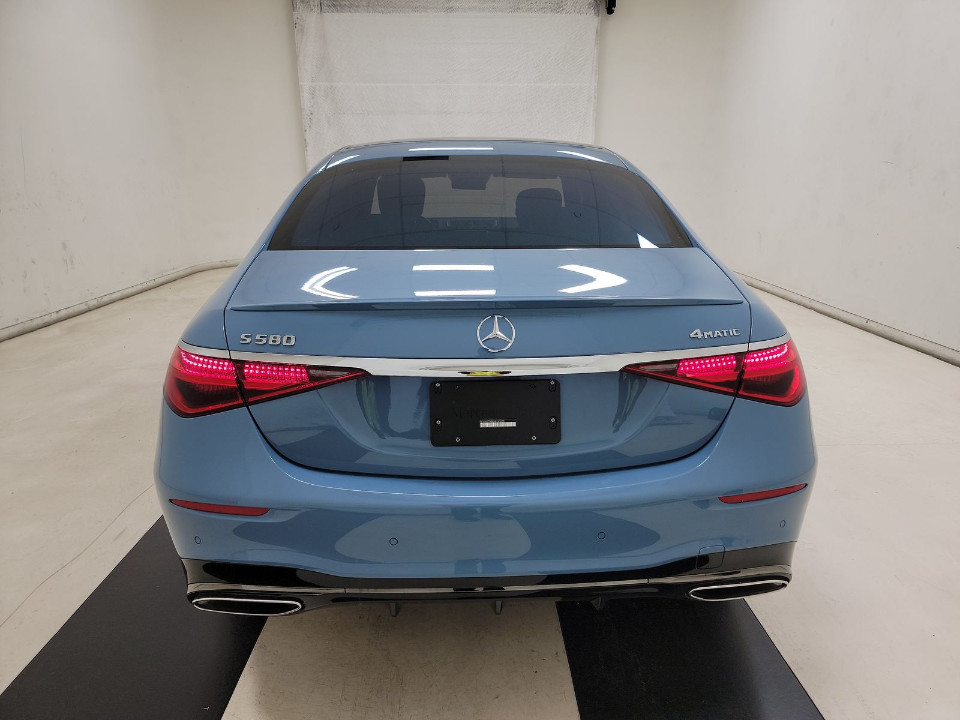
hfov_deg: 71.6
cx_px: 480
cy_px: 360
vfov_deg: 56.8
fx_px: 666
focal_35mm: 24
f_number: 1.8
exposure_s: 1/119
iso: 56
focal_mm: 6.7
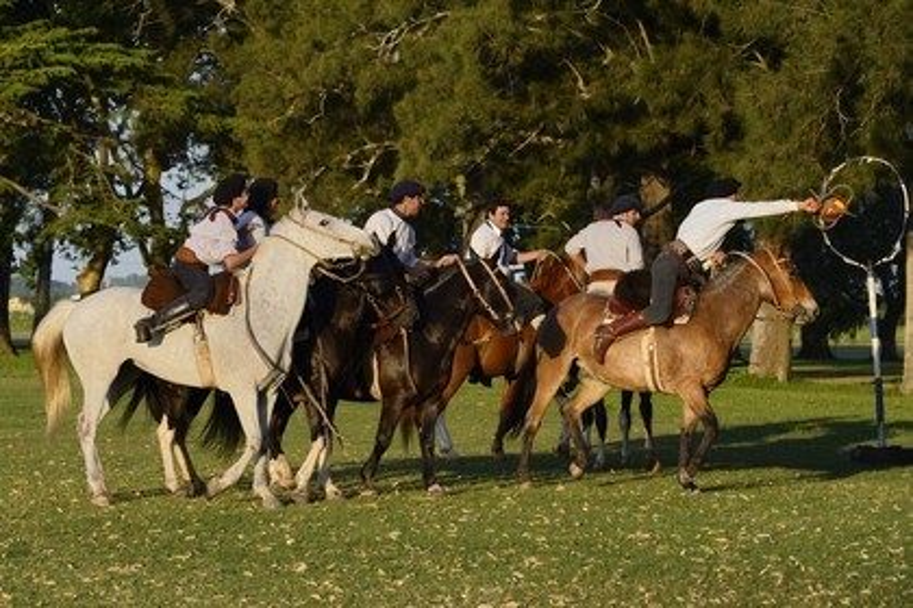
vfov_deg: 10.2
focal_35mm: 135
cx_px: 456
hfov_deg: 15.2
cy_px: 304
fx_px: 3423
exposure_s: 1/800
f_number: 7.1
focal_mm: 135
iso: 400
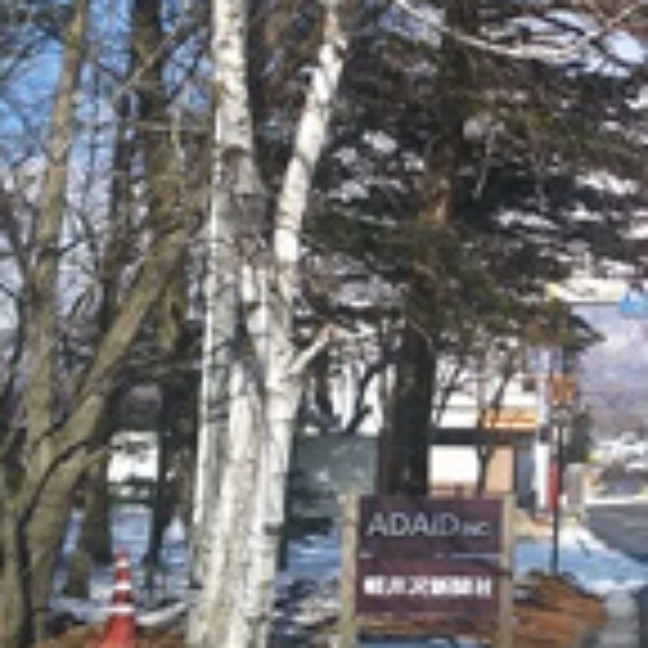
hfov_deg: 20.5
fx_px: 1694
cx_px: 729
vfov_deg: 21.6
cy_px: 263
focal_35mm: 80
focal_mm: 4.2
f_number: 1.9
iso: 20
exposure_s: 1/1162
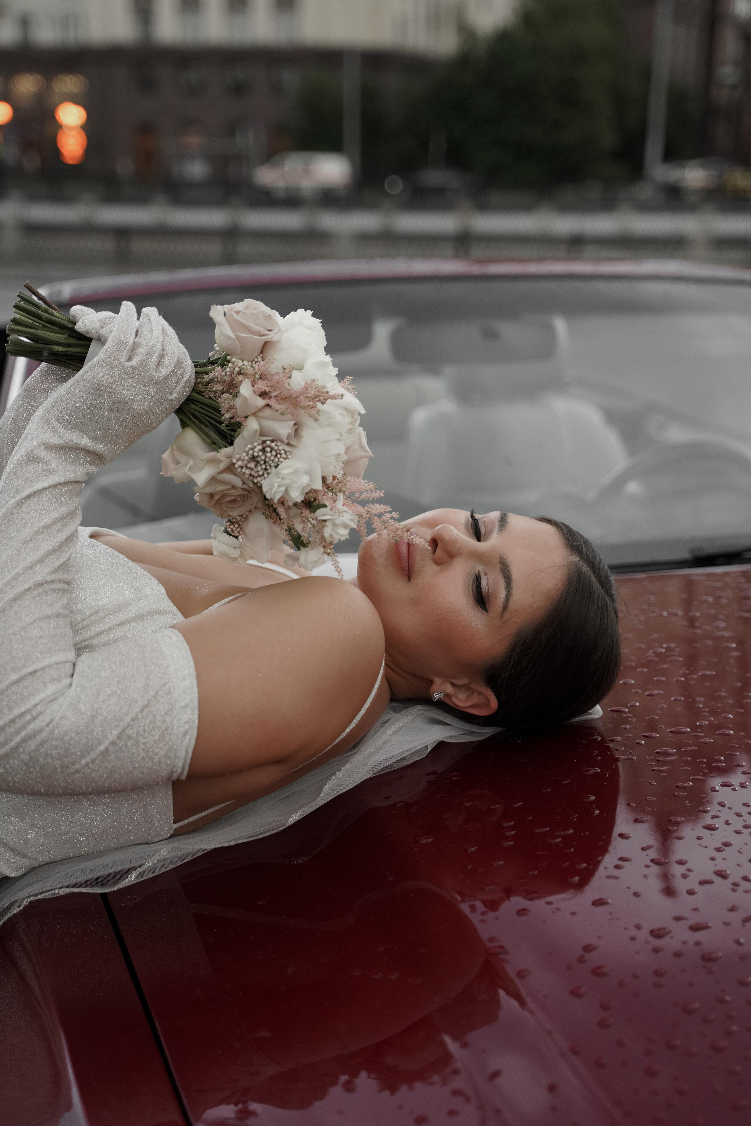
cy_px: 563
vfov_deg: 40.3
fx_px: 1533
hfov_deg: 27.5
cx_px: 376
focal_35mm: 49
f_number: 2.8
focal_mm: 49
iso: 1000
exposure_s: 1/250
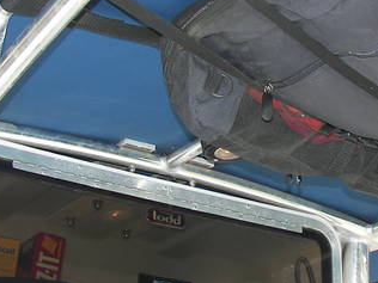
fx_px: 994
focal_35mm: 91
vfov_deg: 16.2
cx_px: 310
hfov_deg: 21.2
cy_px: 148
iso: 50
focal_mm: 6
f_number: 2.8
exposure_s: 1/160
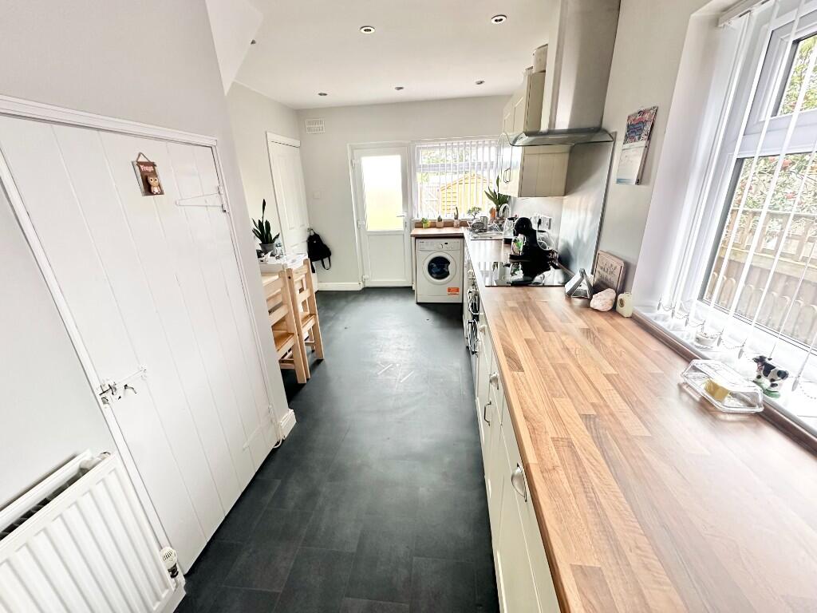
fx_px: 330
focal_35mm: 14
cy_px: 306
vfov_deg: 85.7
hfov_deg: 102.1
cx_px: 408
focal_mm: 2.22
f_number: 2.2
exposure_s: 1/70
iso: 320
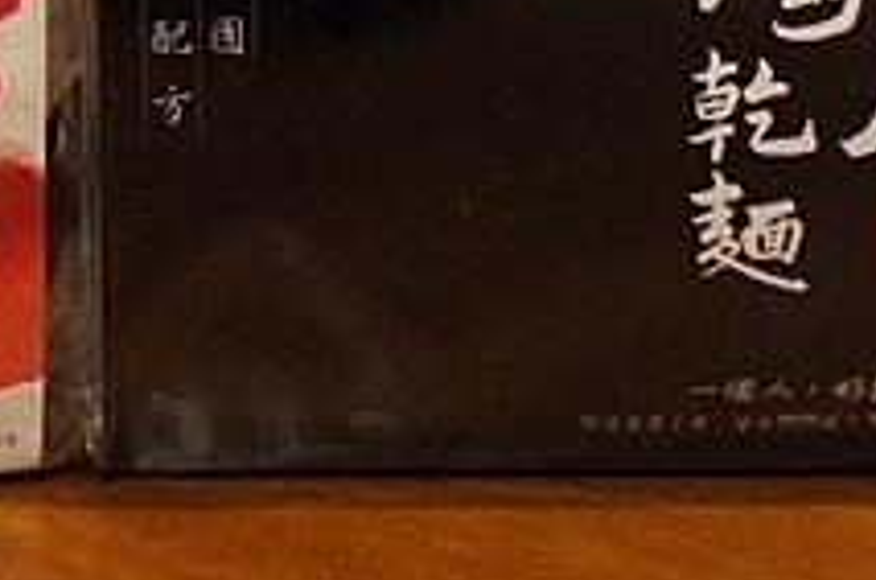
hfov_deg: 13.9
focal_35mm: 146
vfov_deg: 9.0
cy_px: -393
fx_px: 3548
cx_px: -4
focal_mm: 23
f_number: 5.6
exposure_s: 1/30
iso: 1600
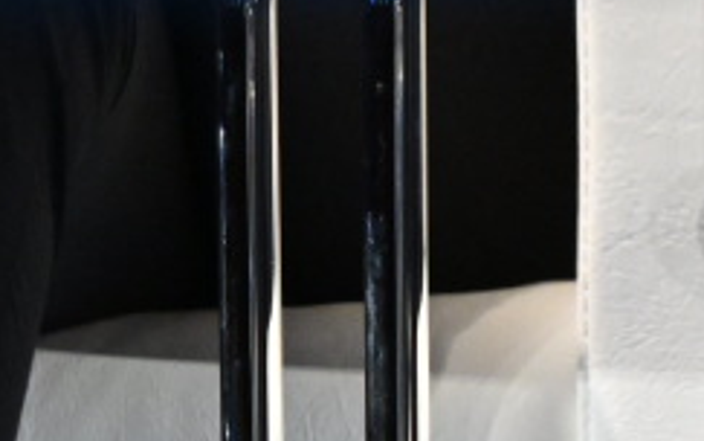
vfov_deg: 1.0
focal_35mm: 1360
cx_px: 2196
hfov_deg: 1.5
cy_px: -708
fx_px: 26099
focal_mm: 200
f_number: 7.1
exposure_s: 1/160
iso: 5000
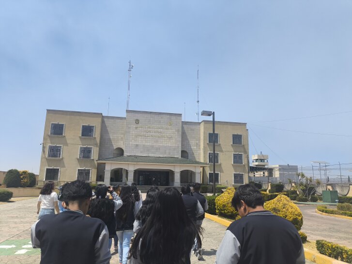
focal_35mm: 25
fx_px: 254
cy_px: 132
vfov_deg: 54.9
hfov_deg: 69.4
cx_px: 176
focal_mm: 4.71
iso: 50
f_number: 1.7
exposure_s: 1/1099
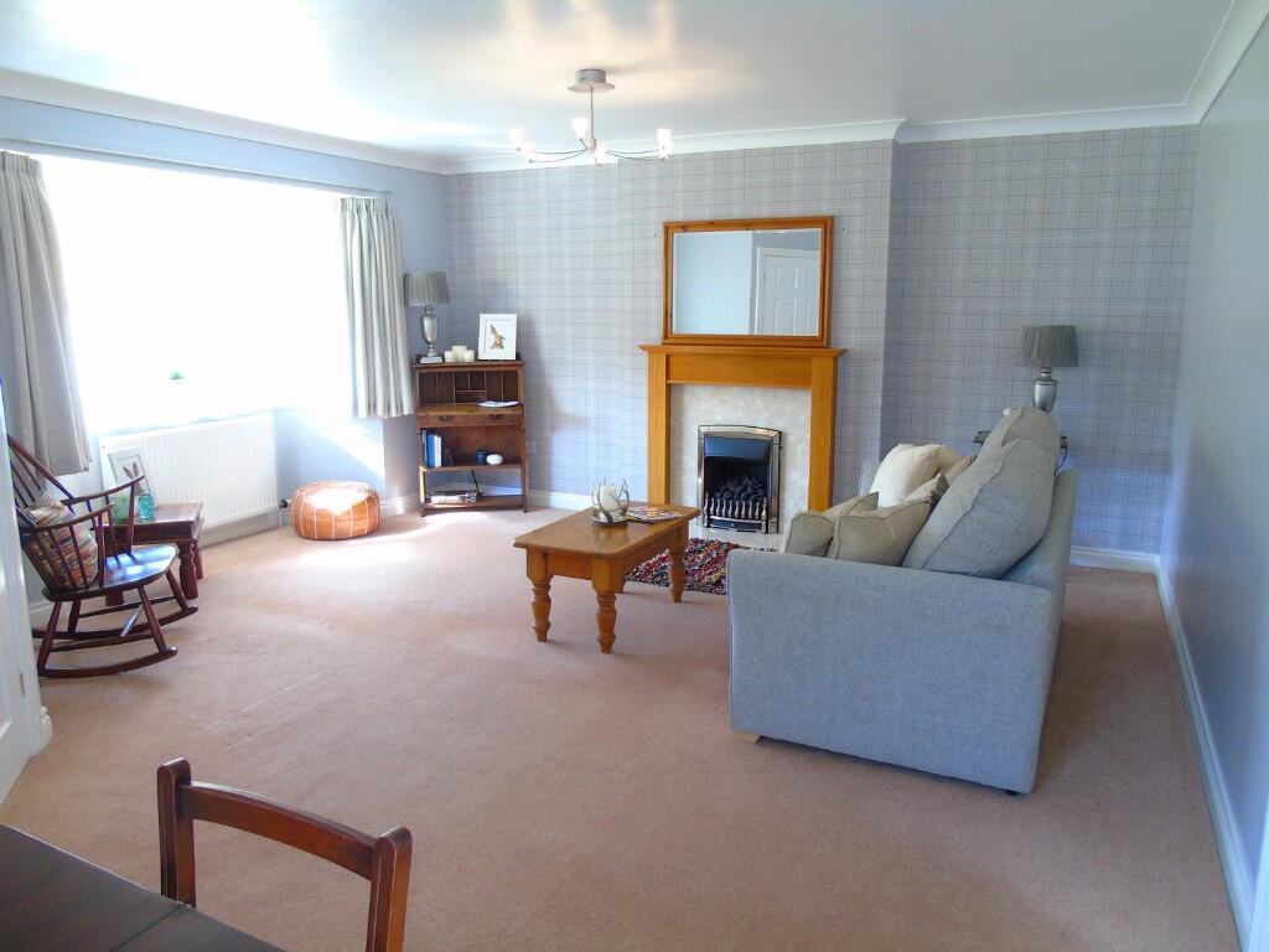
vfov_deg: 54.9
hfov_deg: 69.4
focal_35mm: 25
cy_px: 476
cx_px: 634
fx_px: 916
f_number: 3.4
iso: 100
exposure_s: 1/30
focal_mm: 4.4
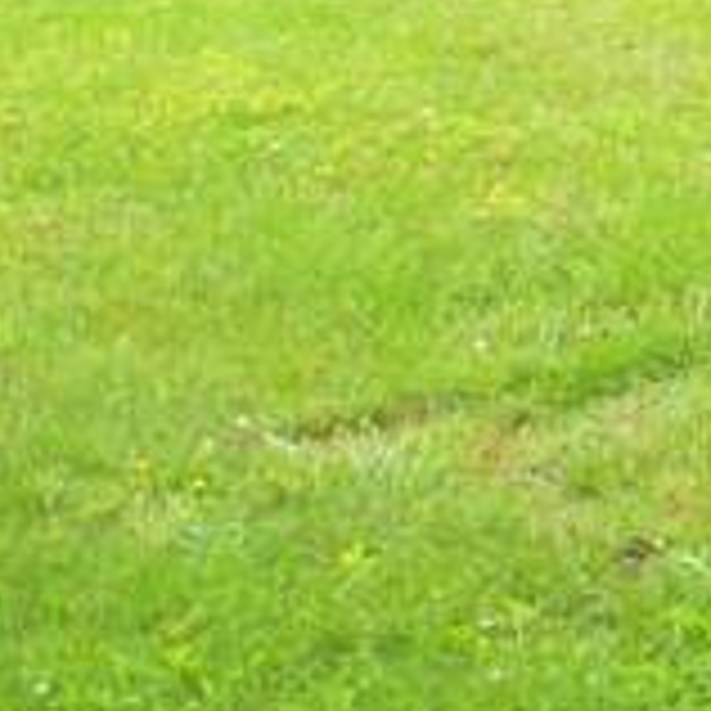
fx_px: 2812
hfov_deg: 8.5
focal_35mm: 121
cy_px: -243
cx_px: 2718
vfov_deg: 13.8
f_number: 5.6
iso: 100
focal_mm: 10
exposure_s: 1/125
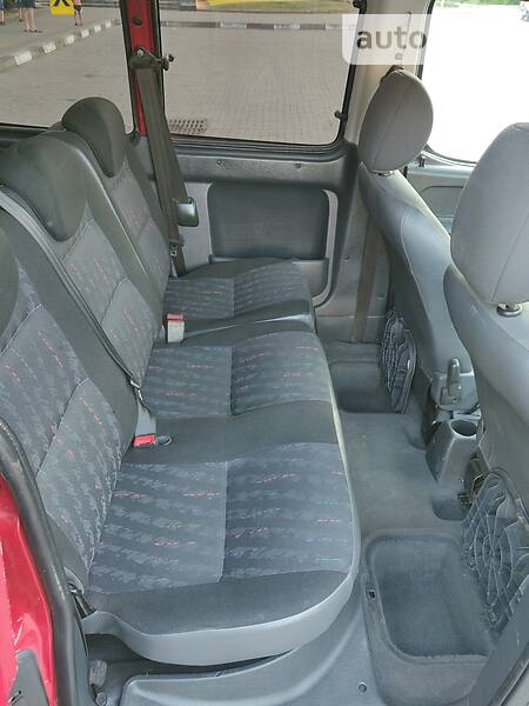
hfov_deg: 54.9
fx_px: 509
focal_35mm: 25
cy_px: 353
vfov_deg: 69.4
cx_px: 264
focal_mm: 4.2
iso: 200
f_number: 1.7
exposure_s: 1/25
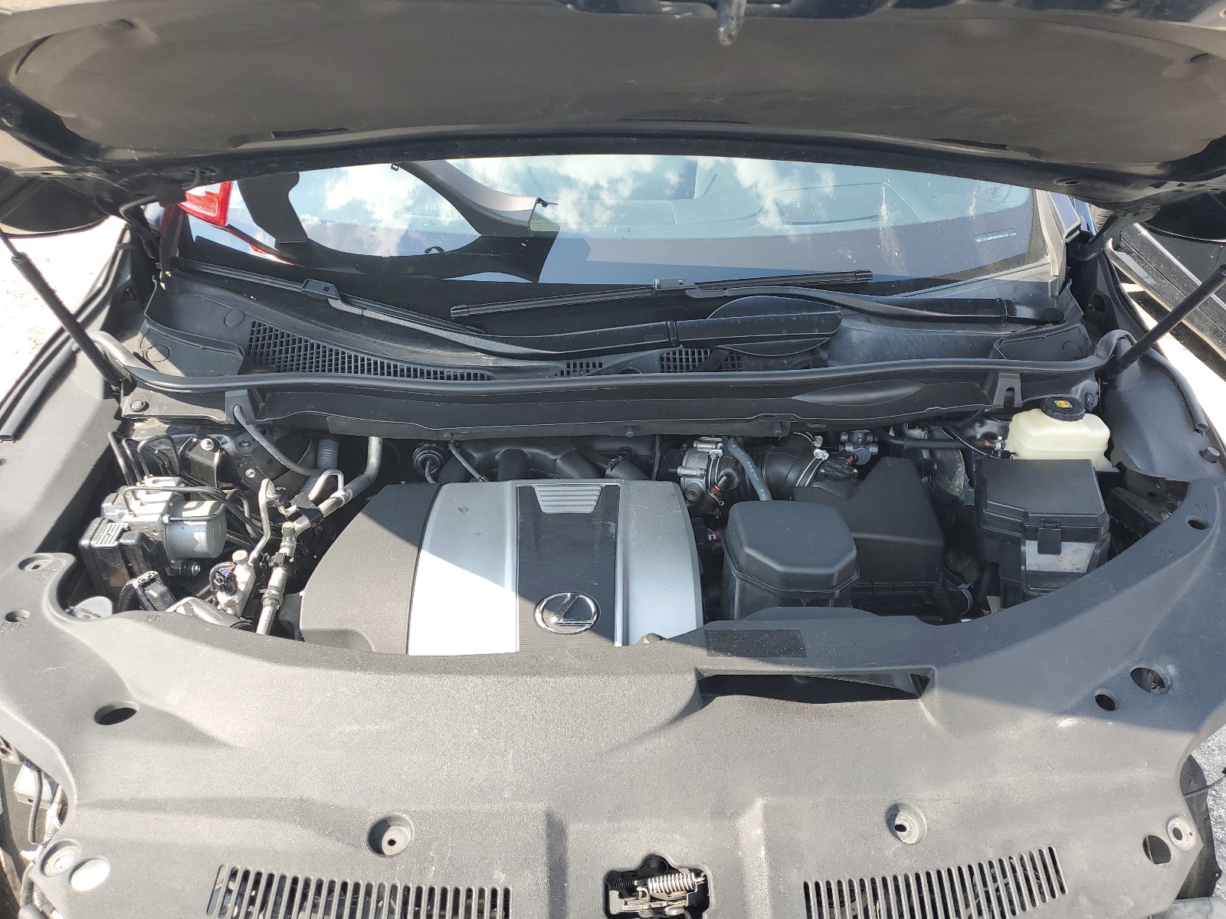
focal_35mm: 26
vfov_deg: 53.1
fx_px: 921
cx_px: 613
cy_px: 460
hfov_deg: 67.3
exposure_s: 1/500
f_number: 1.5
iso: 50
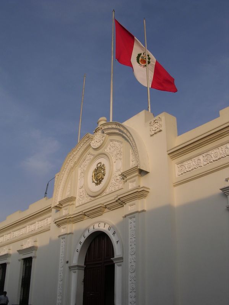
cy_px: 152
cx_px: 114
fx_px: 335
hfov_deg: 37.7
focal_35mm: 38
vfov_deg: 49.0
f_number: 5.6
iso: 100
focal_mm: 5.8
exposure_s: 1/163
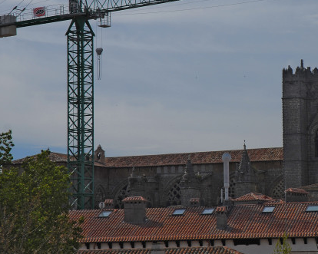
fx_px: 1590
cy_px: 87
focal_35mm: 169
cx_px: 267
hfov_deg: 11.4
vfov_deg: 9.1
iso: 100
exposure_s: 1/125
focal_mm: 62
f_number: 9
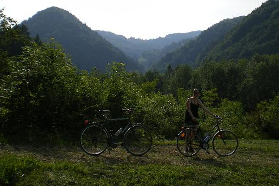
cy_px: 88
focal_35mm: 49
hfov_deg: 40.1
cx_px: 171
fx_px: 380
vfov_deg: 27.5
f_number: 4.6
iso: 64
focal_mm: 6.3
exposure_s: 1/500
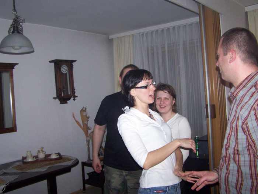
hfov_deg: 49.0
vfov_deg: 37.7
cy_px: 97
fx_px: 283
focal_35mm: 38
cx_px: 129
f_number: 2.8
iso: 160
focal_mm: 6.3
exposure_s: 1/60
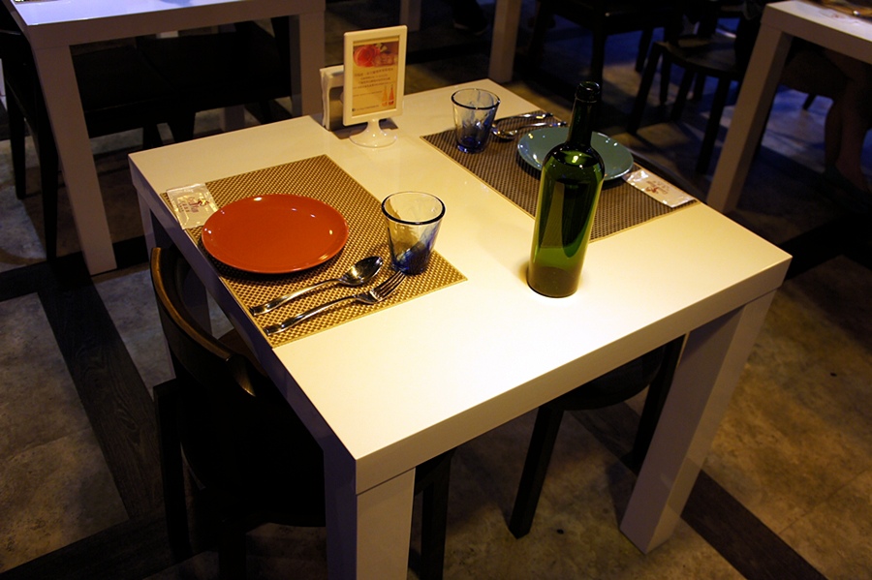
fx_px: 726
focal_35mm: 30
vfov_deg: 43.6
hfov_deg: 62.0
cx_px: 436
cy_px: 290
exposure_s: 1/30
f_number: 4
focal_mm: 20
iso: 500
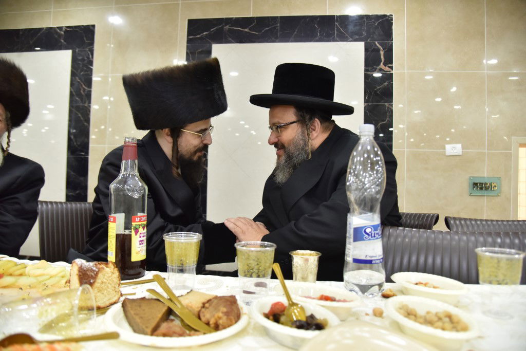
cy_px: 176
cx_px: 263
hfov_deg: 73.7
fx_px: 351
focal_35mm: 24
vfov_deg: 53.1
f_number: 4
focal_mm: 24
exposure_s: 1/160
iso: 1250
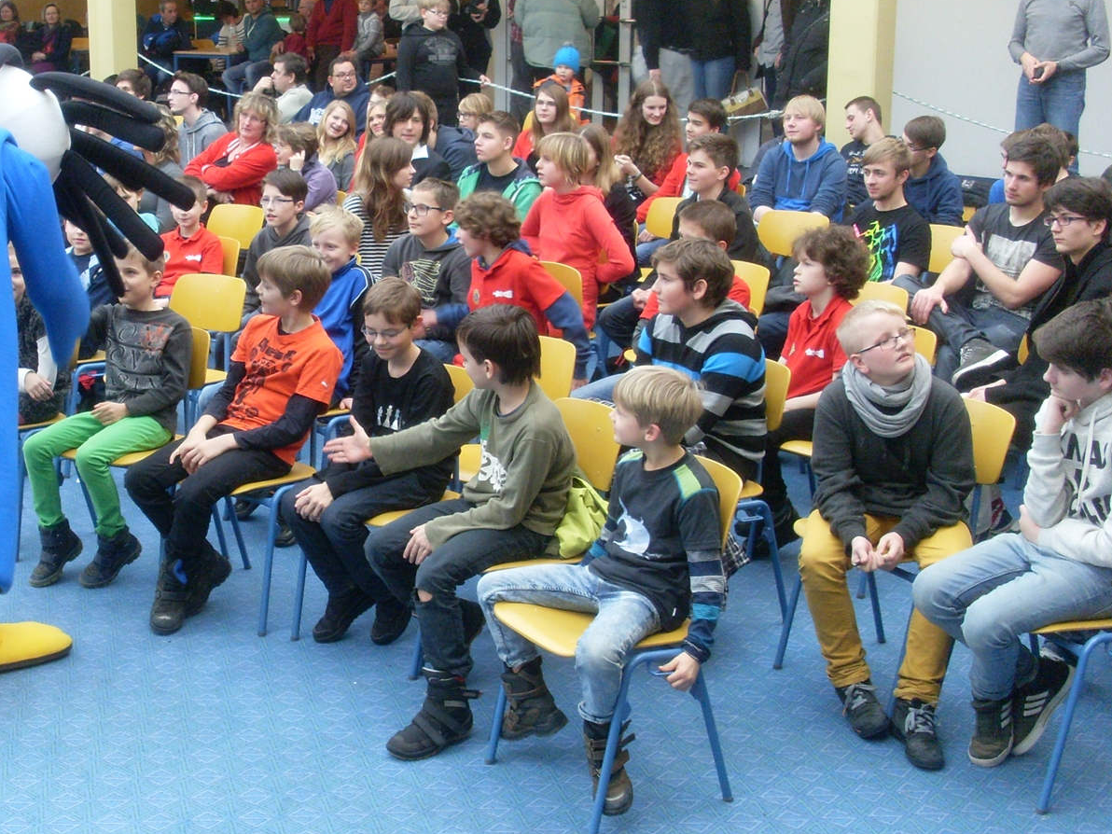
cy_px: 404
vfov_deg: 28.6
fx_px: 1638
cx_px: 395
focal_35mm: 51
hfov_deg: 37.2
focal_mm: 6.3
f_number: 3
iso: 200
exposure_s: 1/45
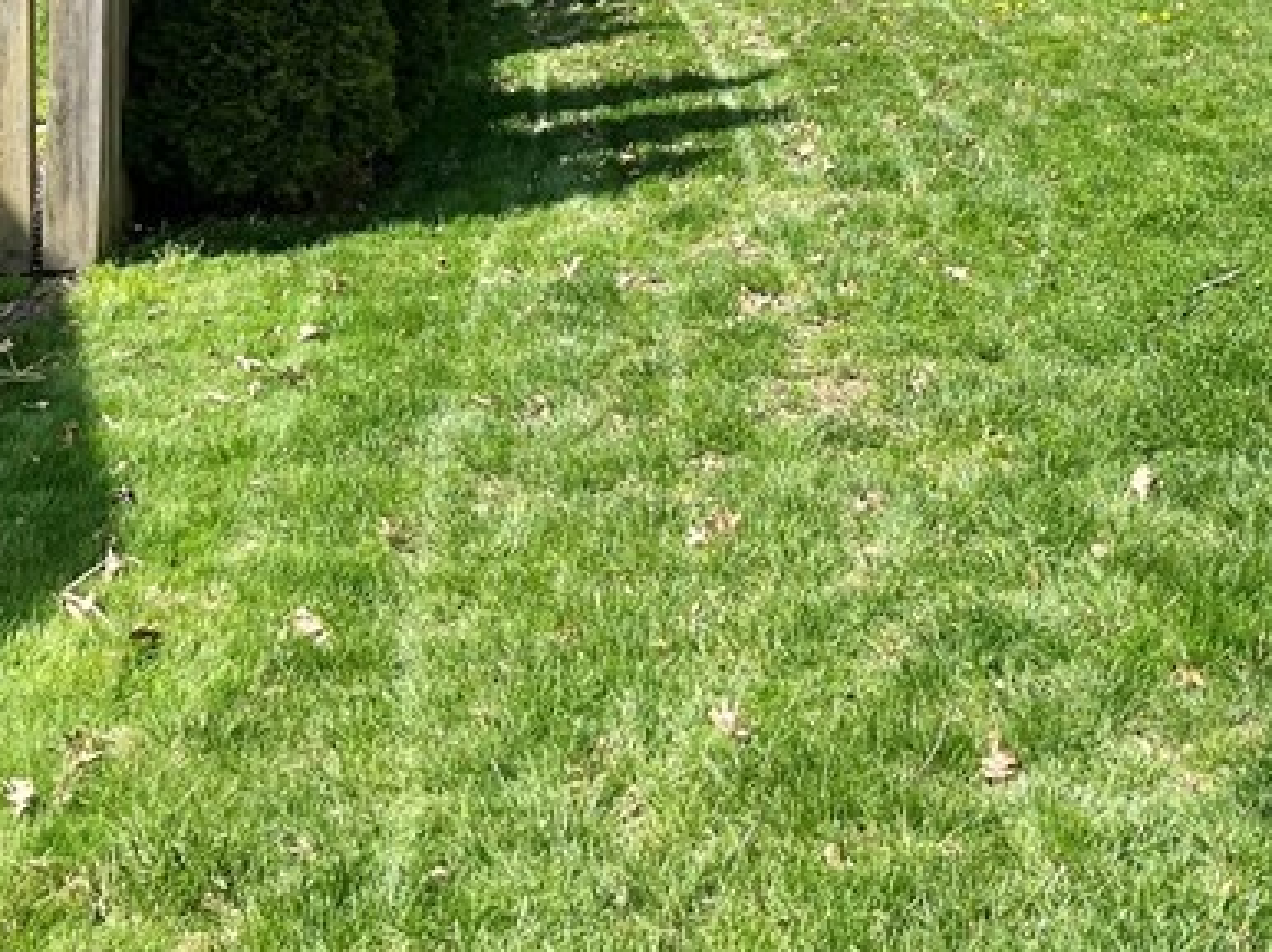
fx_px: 2534
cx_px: 1134
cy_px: -237
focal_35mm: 69
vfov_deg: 19.8
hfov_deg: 27.2
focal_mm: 5.1
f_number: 1.6
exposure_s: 1/2513
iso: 50
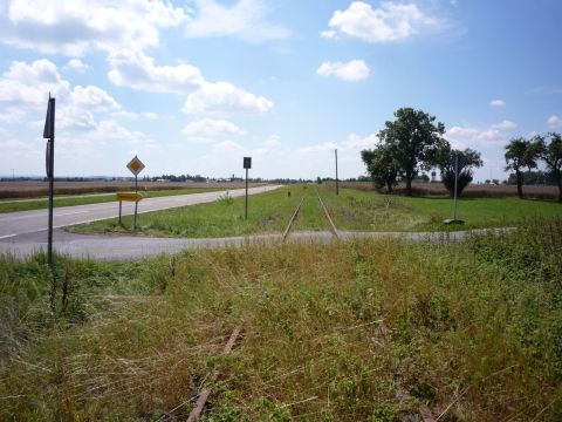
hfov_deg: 56.8
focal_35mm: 32
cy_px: 211
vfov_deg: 44.2
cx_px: 281
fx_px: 520
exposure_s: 1/500
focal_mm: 5.2
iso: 100
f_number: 5.6
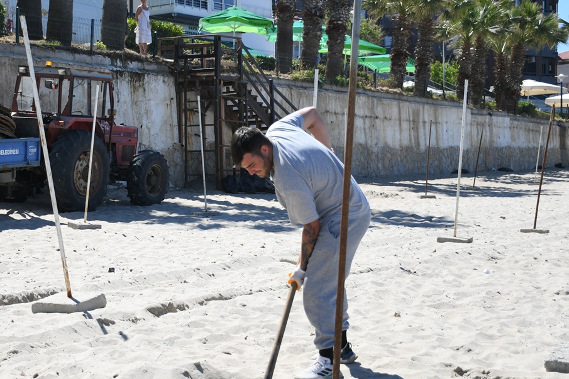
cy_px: 230
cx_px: 191
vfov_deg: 22.6
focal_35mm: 60
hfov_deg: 33.1
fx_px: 948
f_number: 3.8
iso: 100
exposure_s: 1/800
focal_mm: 26
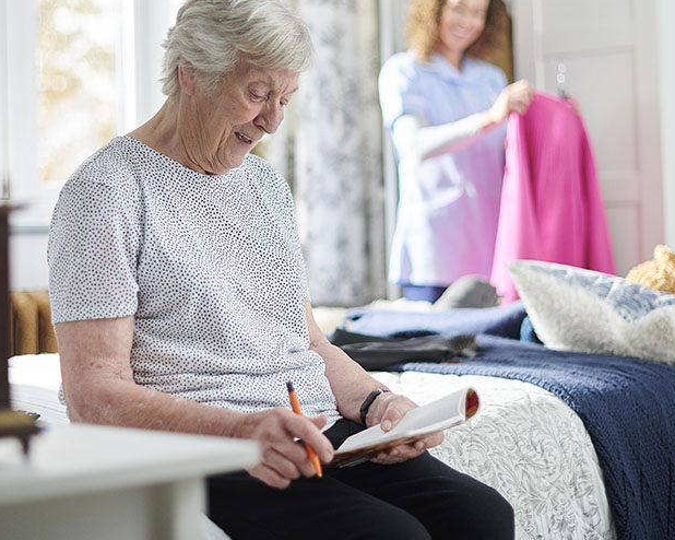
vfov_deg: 20.1
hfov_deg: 25.0
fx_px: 1518
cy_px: 187
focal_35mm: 76
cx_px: 288
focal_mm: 50
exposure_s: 1/100
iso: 320
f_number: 1.8
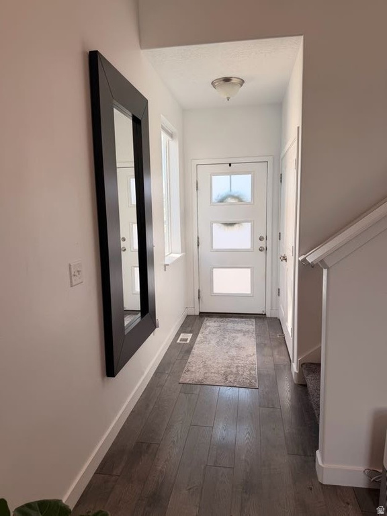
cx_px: 194
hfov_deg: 56.8
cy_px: 258
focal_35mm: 24
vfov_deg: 71.6
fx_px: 358
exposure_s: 1/211
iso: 80
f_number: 1.78
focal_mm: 6.76
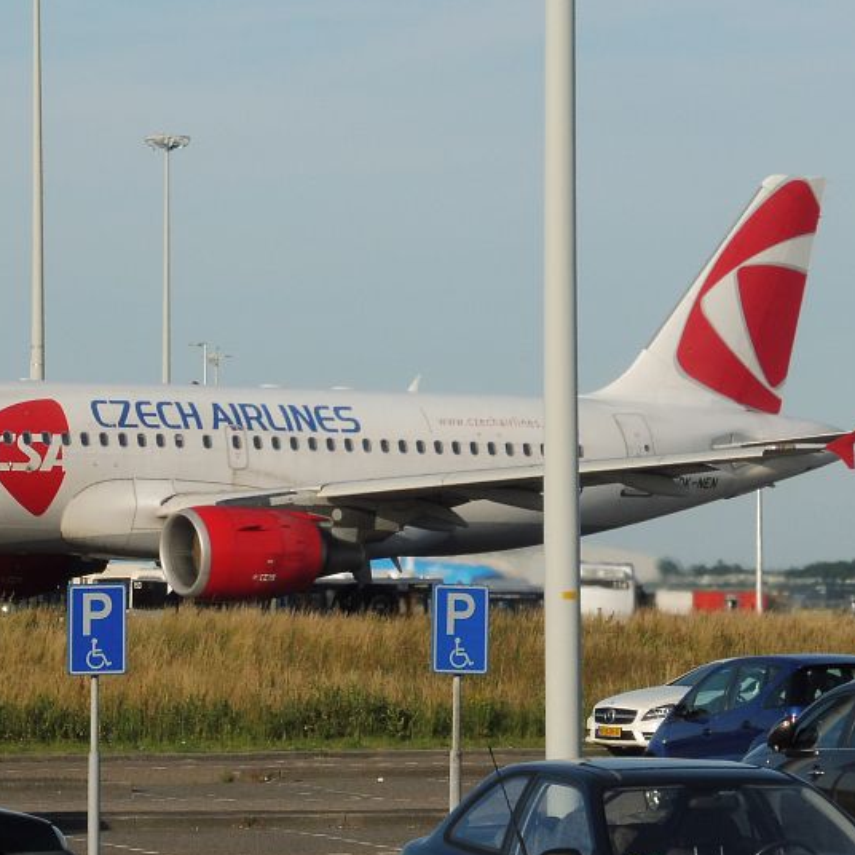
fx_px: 6846
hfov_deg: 7.1
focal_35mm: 245
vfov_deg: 7.1
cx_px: 239
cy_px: 276
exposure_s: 1/400
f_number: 7.1
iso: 100
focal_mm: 25.9
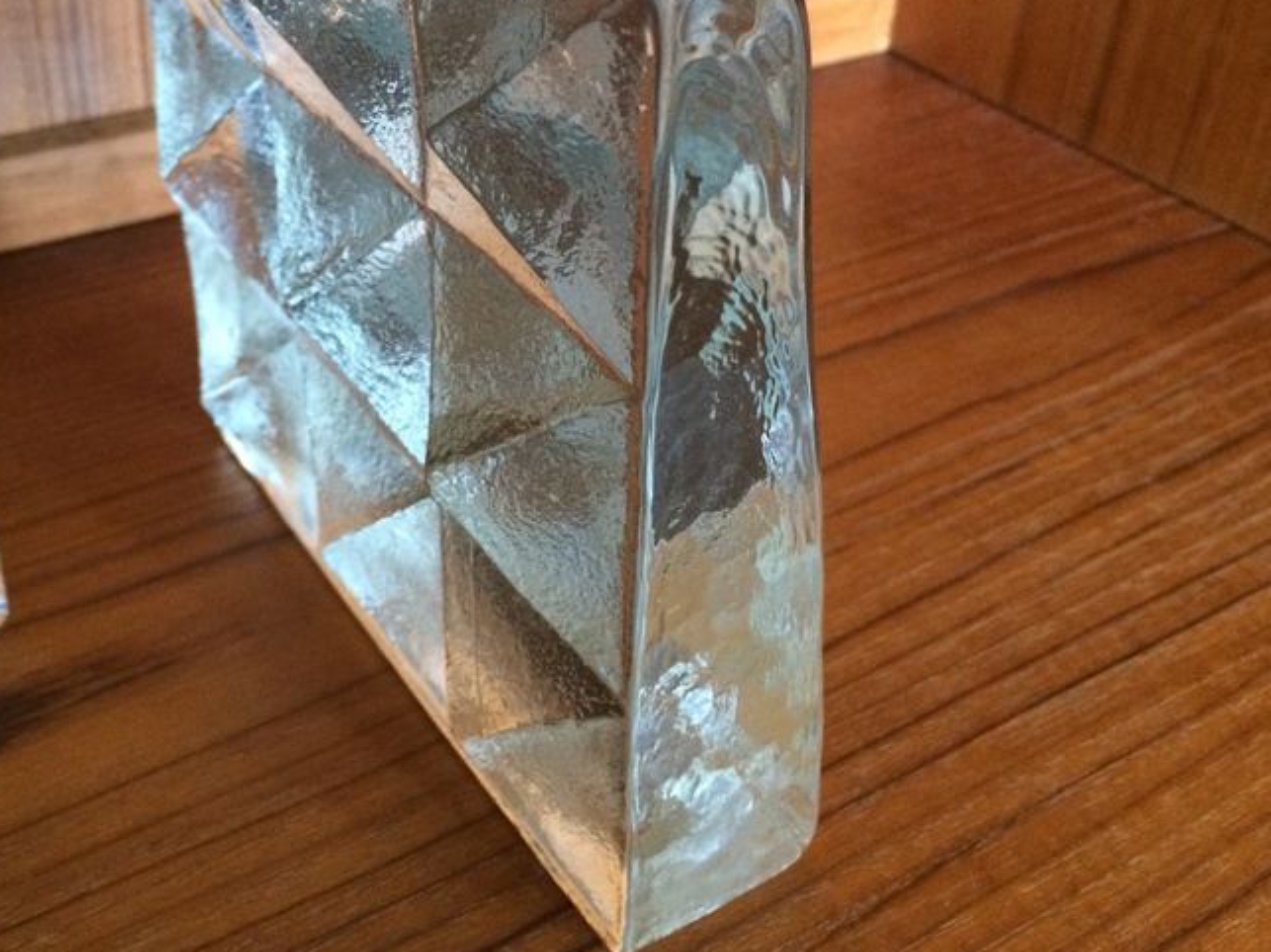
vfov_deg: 34.0
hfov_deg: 44.5
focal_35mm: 42
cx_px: 484
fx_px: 1542
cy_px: 321
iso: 320
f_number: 2.2
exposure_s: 1/15
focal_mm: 4.12
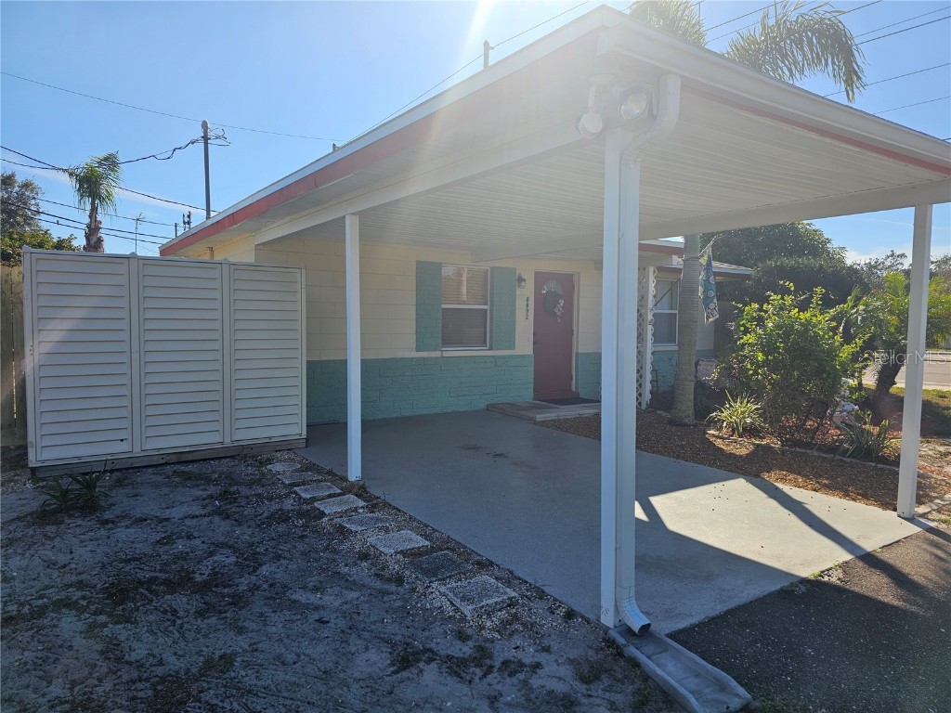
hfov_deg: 73.9
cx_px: 476
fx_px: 632
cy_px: 356
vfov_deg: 58.9
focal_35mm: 23
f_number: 1.7
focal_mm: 6.3
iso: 10
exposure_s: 1/807
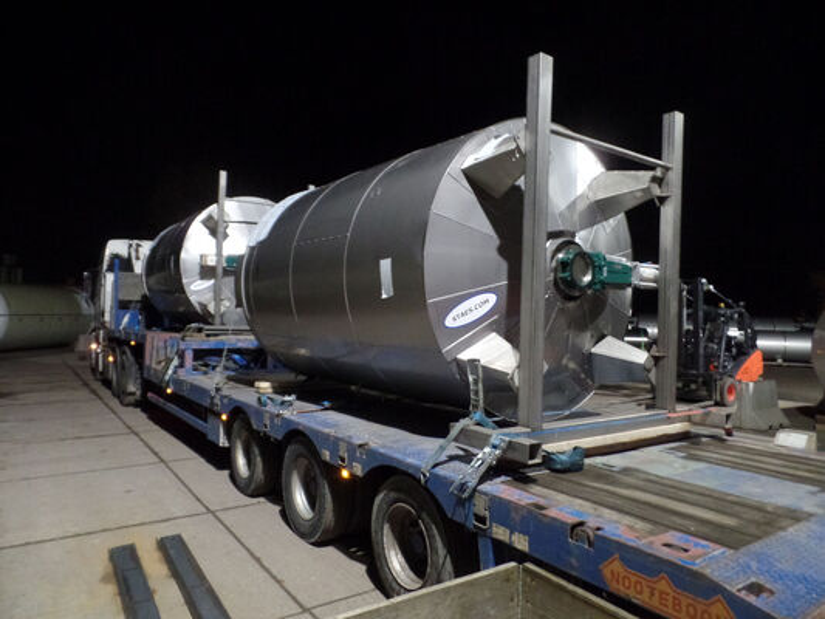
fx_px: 548
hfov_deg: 73.9
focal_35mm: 23
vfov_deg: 58.9
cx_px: 412
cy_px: 310
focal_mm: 4.1
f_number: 2.8
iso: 800
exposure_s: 1/10
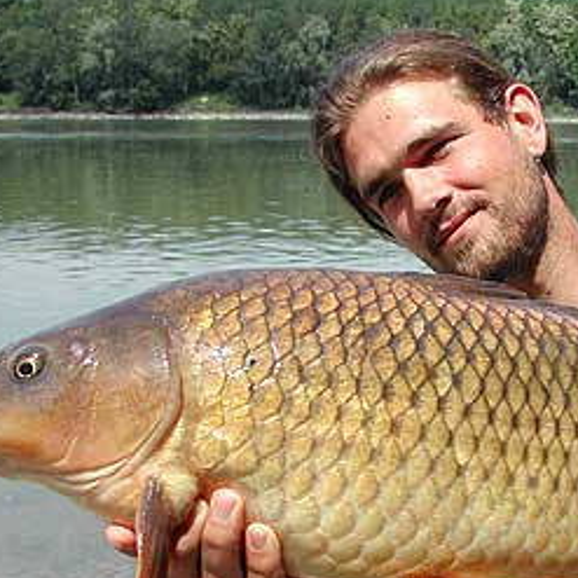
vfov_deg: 25.3
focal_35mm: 68
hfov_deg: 25.0
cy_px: 355
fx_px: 1285
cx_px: 456
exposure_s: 1/195
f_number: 7.6
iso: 100
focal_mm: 8
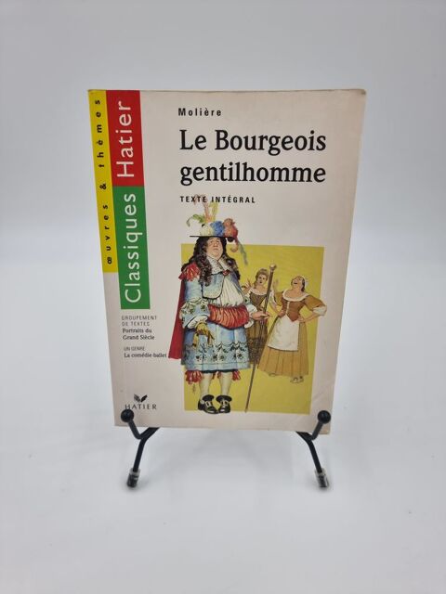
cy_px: 297
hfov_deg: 56.8
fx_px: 412
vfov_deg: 71.6
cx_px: 223
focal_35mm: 24
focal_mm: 6.7
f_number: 1.8
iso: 50
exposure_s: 1/100
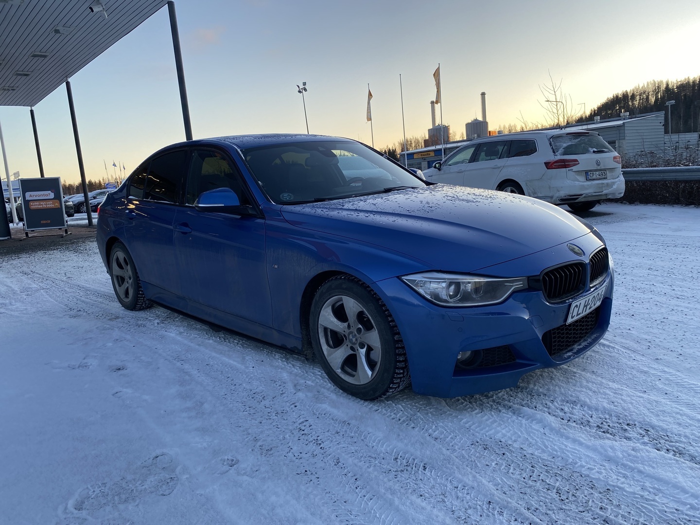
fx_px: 526
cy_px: 262
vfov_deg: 53.1
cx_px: 350
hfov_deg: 67.3
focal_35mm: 26
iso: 32
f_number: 1.8
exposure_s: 1/141
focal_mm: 4.25
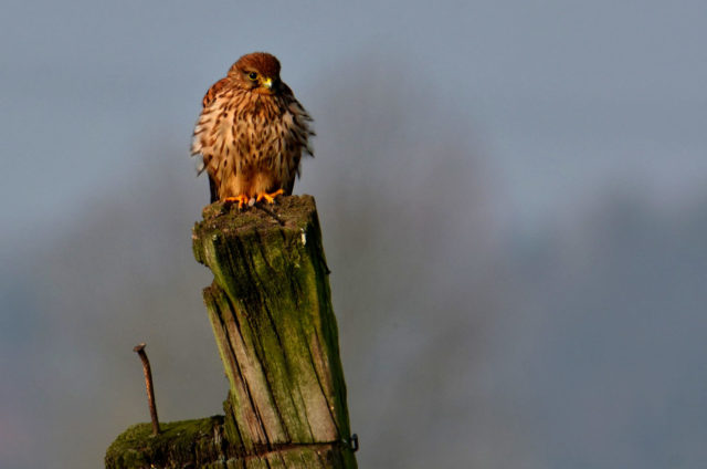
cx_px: 354
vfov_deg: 1.5
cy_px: 234
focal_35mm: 900
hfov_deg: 2.3
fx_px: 17640
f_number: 9
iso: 200
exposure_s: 1/640
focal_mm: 600
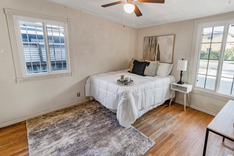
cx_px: 123
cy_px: 70
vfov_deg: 70.3
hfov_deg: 93.2
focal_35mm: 17
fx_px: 111
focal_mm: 14
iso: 160
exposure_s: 1/8
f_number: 8
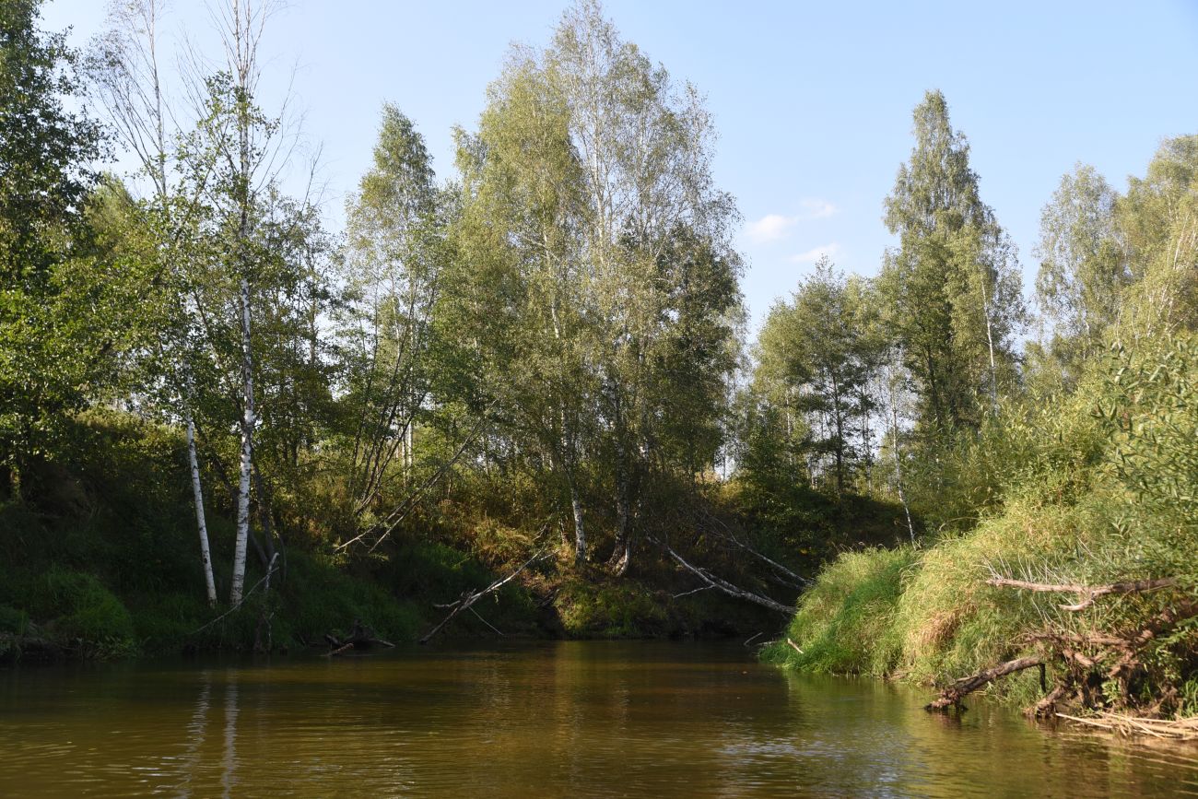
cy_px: 400
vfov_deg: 41.1
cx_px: 599
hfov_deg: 58.7
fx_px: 1065
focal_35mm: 32
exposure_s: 1/125
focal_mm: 32
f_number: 6.3
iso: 100
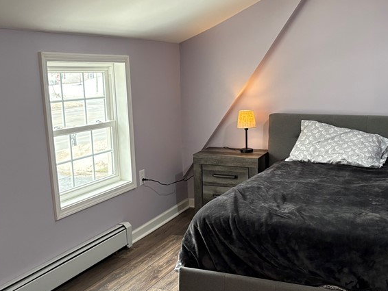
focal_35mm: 47
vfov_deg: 30.9
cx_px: 210
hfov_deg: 40.4
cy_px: 148
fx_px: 527
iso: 200
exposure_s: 1/120
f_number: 1.6
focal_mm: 5.96
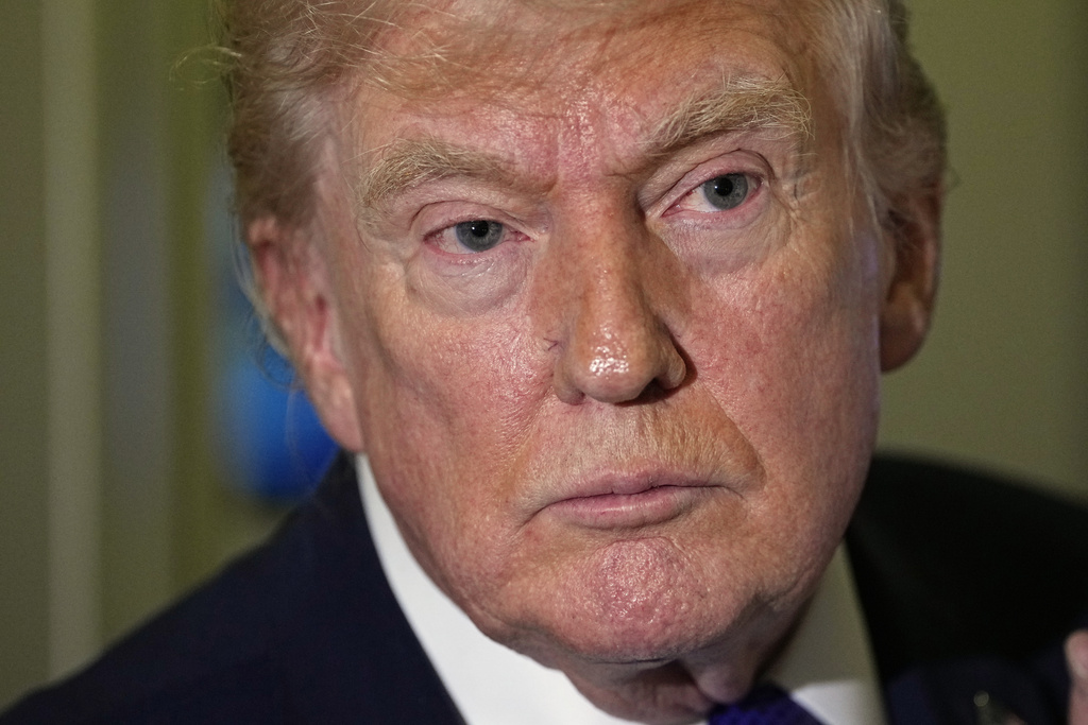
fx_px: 9067
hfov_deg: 6.9
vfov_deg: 4.6
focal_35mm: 300
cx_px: 544
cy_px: 362
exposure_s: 1/200
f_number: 3.2
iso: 2500
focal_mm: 200
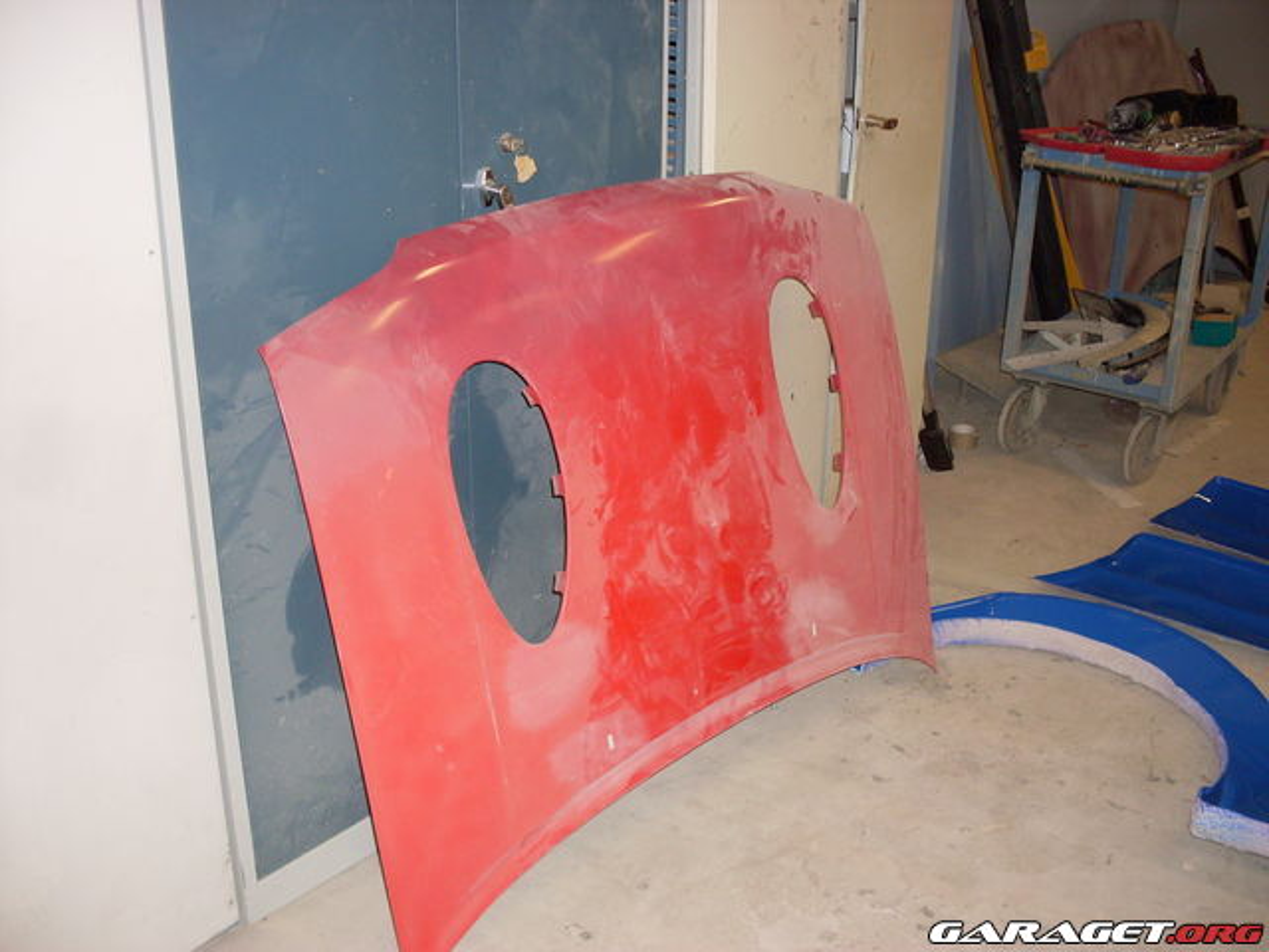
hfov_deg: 49.0
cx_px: 634
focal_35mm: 38
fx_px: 1393
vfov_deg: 37.7
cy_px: 476
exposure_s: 1/45
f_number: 2.8
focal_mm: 6.3
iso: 120
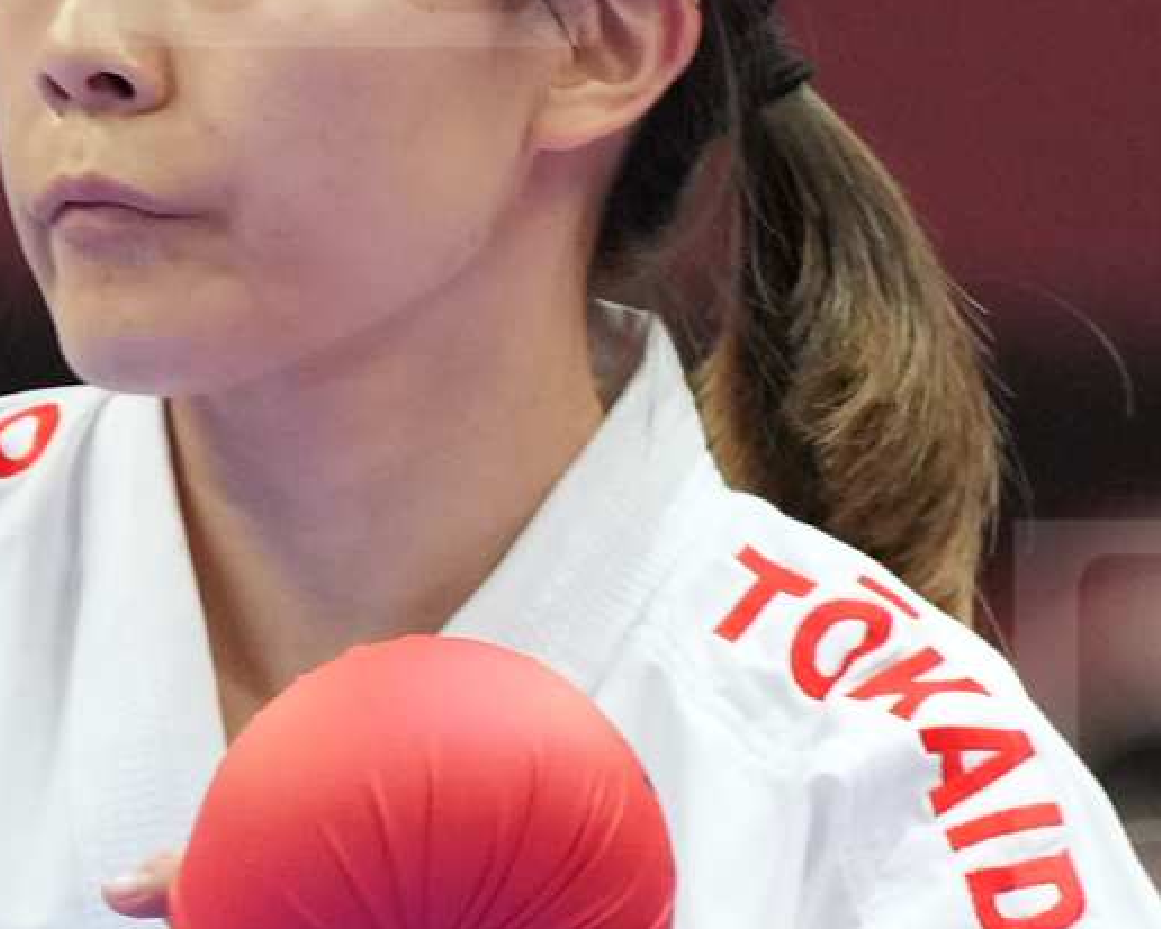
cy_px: 772
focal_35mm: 1363
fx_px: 46843
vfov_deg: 1.1
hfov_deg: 1.4
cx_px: 340
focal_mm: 200
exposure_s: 1/1000
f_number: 2.8
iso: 2500
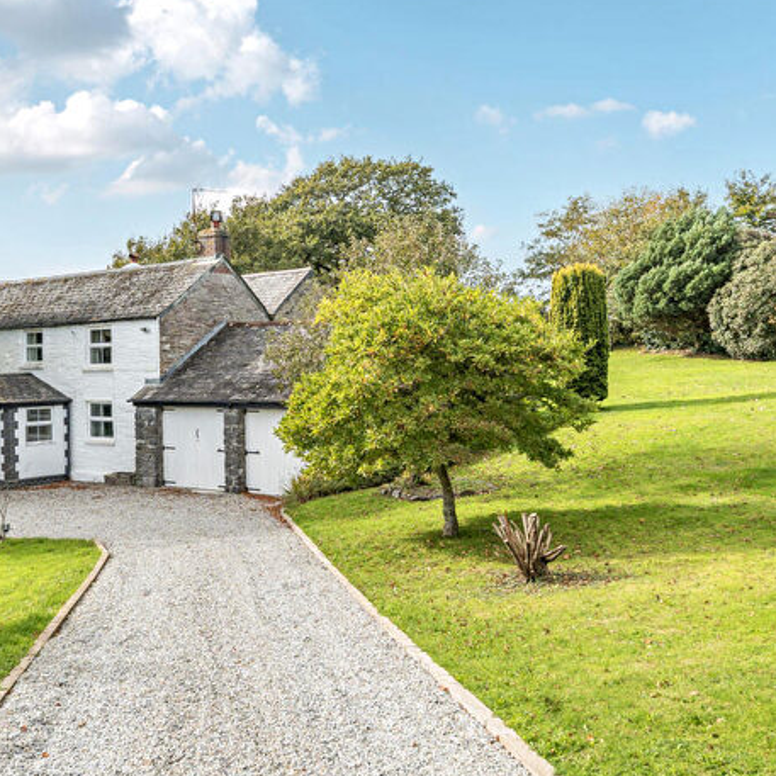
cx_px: 183
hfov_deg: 41.4
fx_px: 989
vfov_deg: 42.8
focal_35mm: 39
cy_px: 387
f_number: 8
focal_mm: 20
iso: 400
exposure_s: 1/160
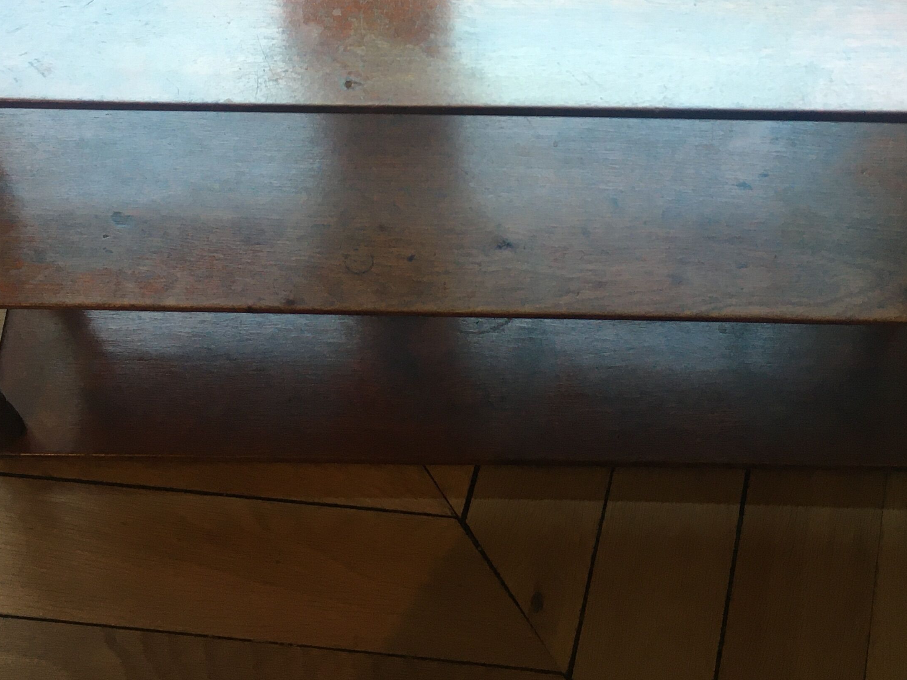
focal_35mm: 54
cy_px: 95
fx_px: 1415
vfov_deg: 26.3
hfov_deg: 35.5
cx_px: 468
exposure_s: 1/33
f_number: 2.2
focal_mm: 4.15
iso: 64
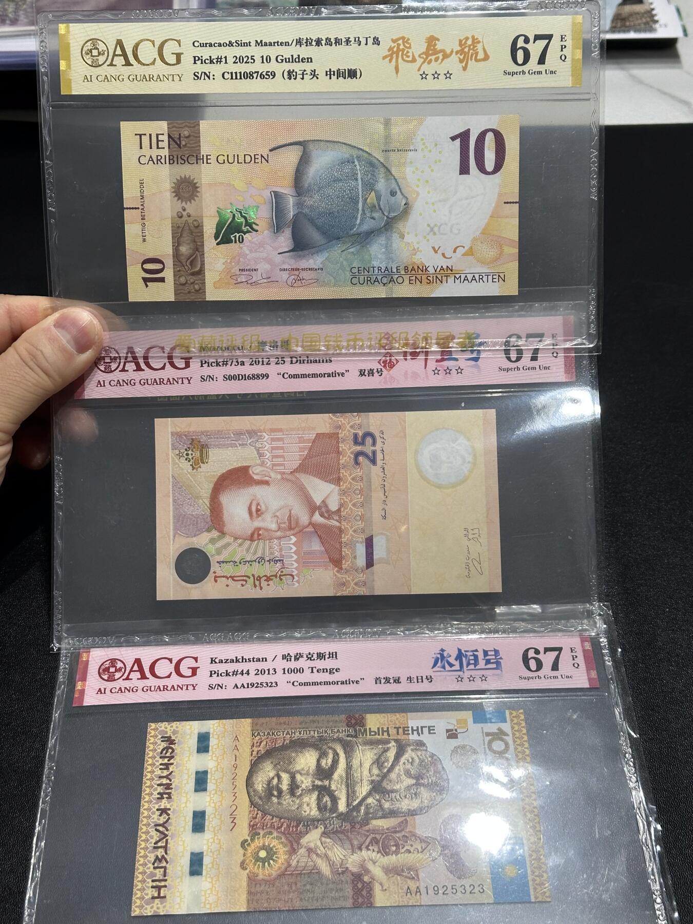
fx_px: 1281
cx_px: 346
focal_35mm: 48
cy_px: 462
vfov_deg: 39.7
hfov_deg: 30.3
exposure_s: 1/50
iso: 100
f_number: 1.78
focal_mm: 6.86
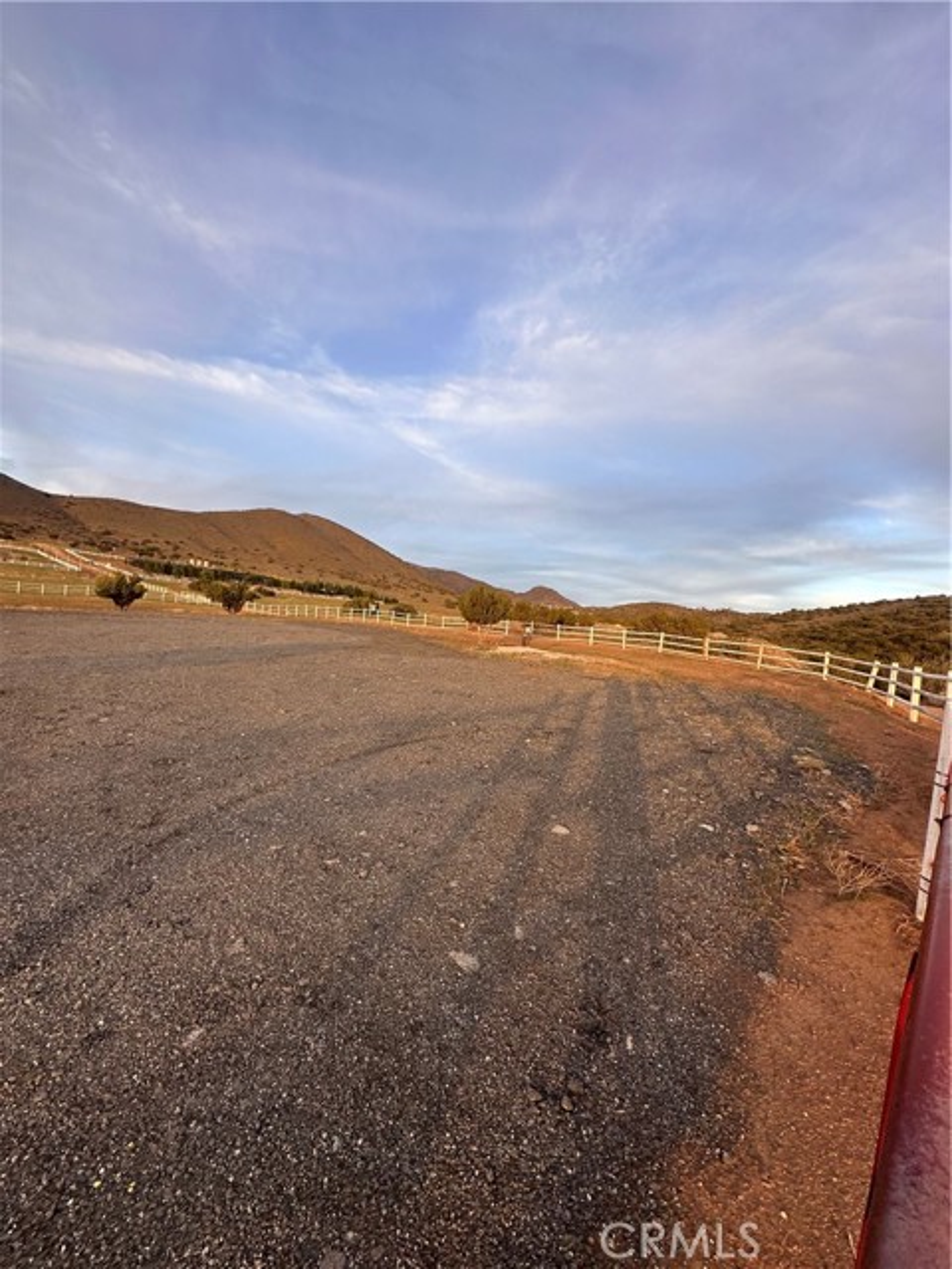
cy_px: 634
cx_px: 476
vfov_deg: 102.1
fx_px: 513
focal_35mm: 14
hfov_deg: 85.7
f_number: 2.2
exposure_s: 1/240
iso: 40
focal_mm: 2.22
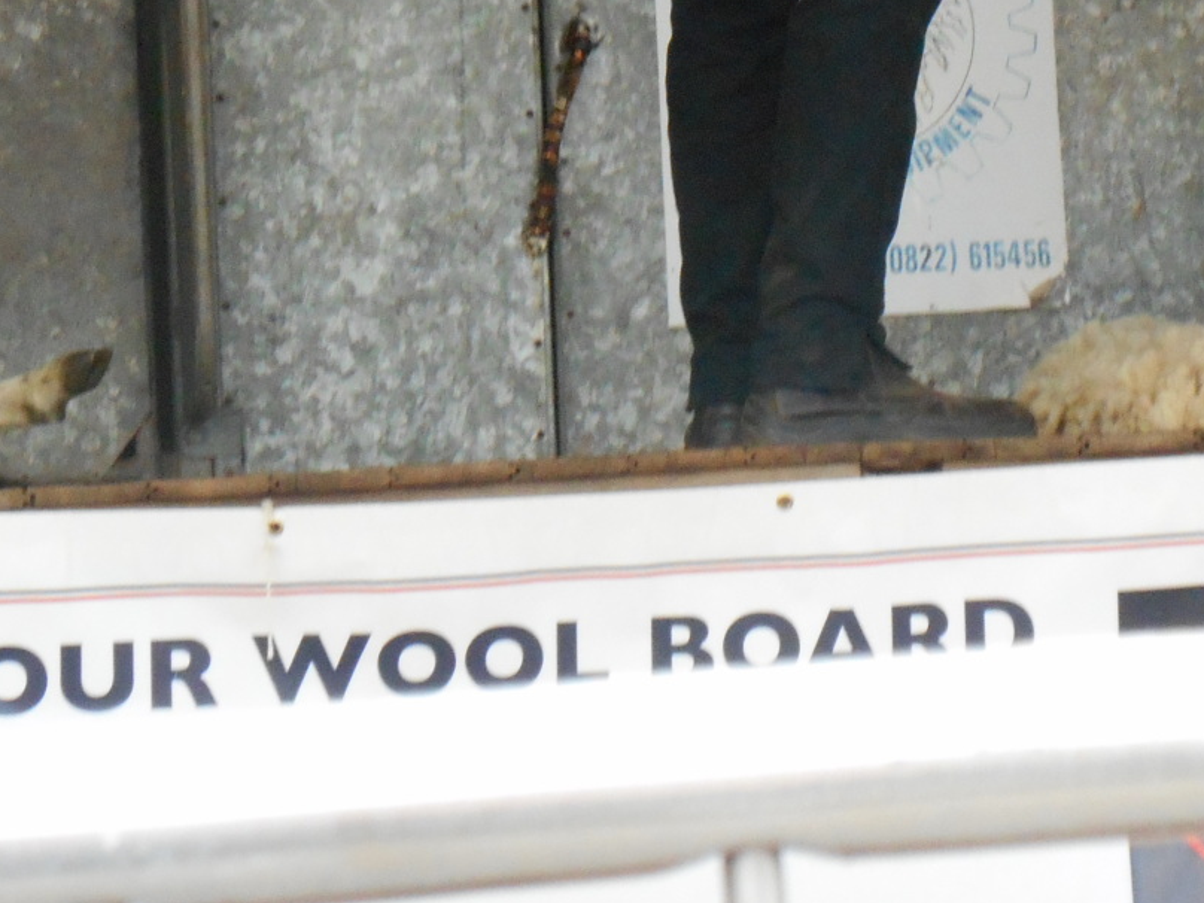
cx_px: 986
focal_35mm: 260
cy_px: -92
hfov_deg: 7.6
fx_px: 9043
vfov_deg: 5.7
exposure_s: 1/250
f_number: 5.1
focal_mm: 18.8
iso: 400
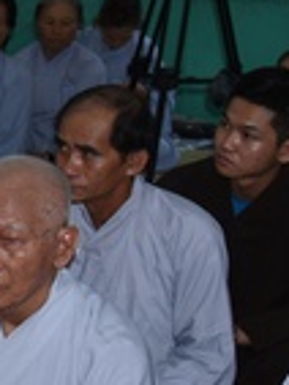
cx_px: -589
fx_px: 1678
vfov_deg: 13.0
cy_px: 281
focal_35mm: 151
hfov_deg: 8.3
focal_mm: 34
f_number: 5.6
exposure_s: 1/80
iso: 640
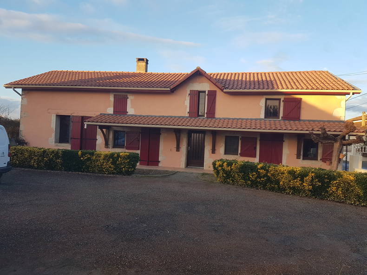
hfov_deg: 67.3
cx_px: 184
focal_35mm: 26
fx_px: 276
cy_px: 138
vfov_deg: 53.0
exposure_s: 1/319
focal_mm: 4.2
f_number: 1.7
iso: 40
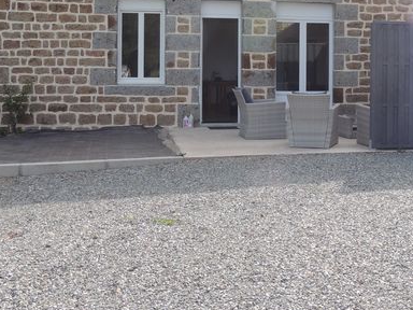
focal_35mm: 50
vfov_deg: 28.5
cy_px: 60
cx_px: 237
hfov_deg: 38.1
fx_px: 597
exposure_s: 1/640
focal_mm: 4.3
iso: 100
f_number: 3
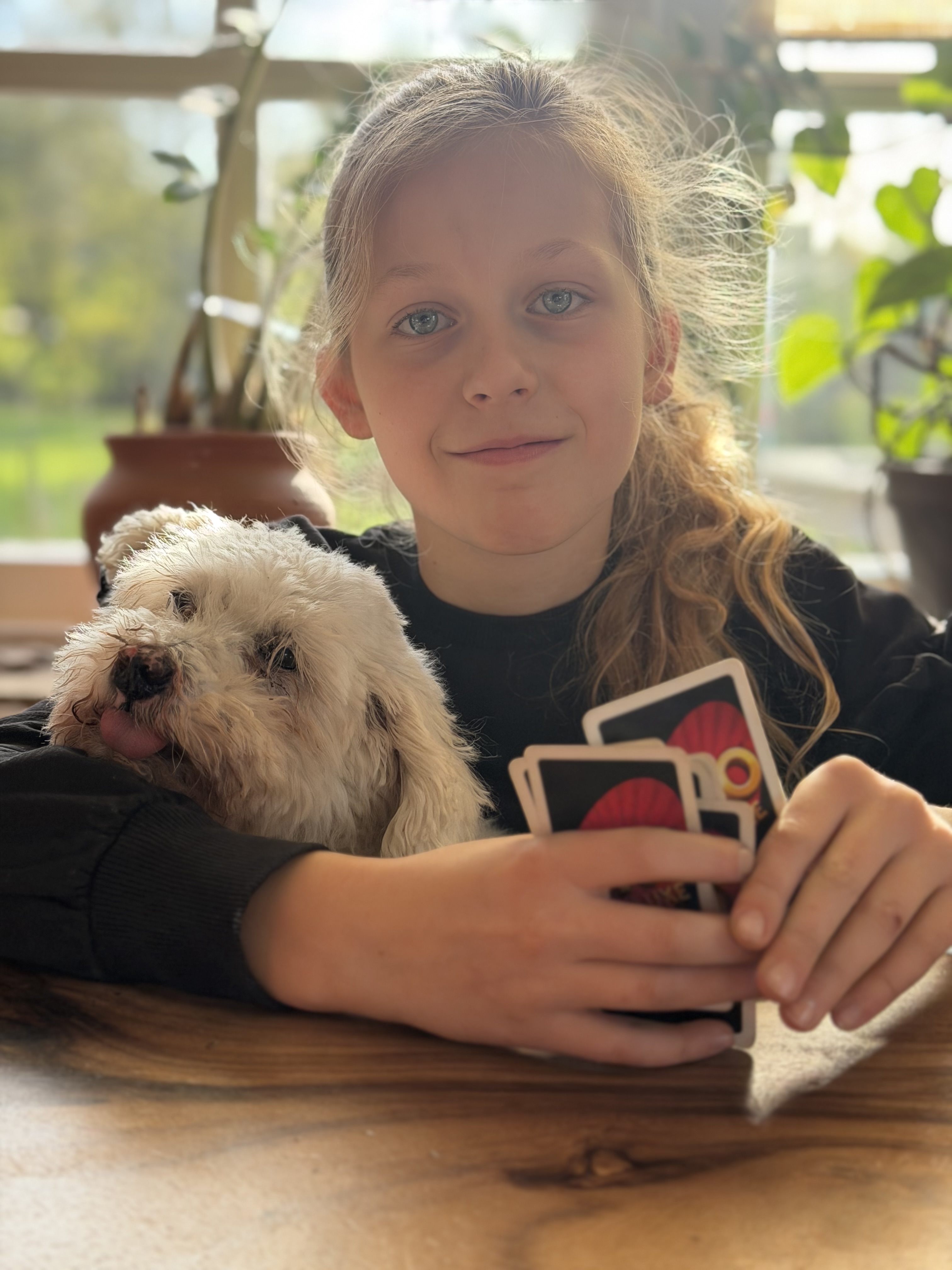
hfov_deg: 30.3
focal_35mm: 48
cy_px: 635
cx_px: 476
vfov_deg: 39.7
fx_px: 1760
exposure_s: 1/196
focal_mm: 6.76
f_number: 1.78
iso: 64
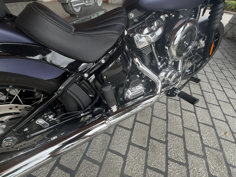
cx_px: 118
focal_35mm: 14
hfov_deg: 102.1
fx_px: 95
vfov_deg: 85.7
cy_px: 88
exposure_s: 1/127
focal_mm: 2.22
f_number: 2.2
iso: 40
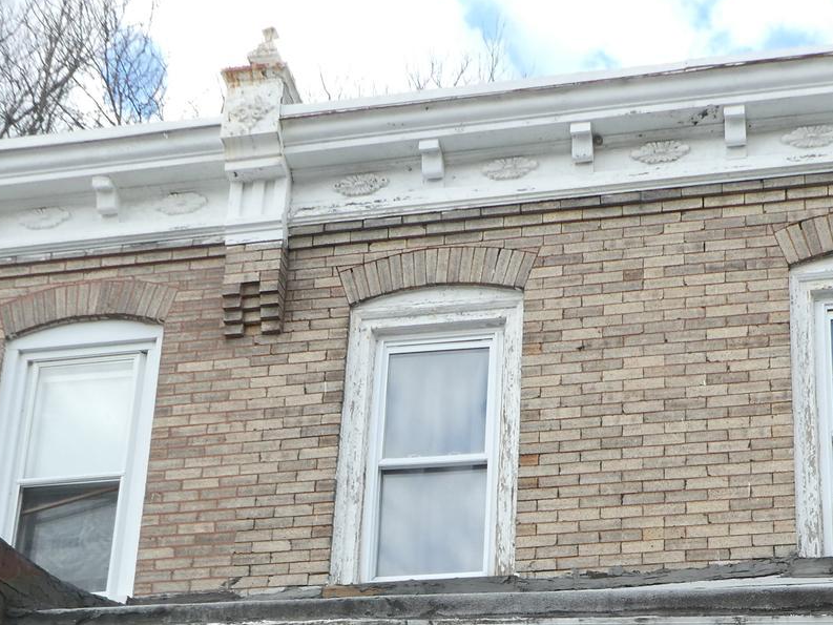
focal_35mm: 62
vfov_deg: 21.8
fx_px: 1492
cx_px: 521
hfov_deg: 31.1
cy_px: 761
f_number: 3.3
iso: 80
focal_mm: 4.3
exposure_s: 1/200
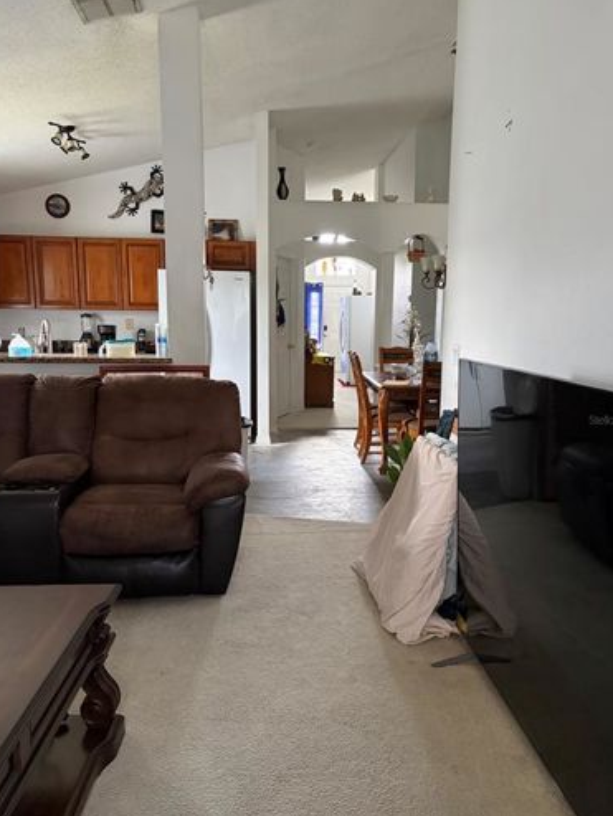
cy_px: 420
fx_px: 661
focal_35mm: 28
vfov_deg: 63.4
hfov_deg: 49.8
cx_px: 311
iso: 500
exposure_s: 1/60
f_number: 1.6
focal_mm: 5.96
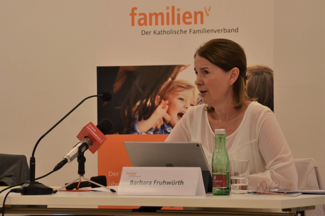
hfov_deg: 13.0
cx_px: 162
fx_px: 1422
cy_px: 108
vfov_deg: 8.7
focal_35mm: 158
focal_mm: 105
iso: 400
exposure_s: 1/125
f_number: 5.6
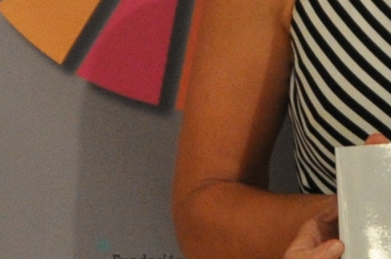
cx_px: 374
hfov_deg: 7.8
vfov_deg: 5.2
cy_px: -33
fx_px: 2864
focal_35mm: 264
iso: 800
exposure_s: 1/40
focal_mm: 22
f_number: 3.5
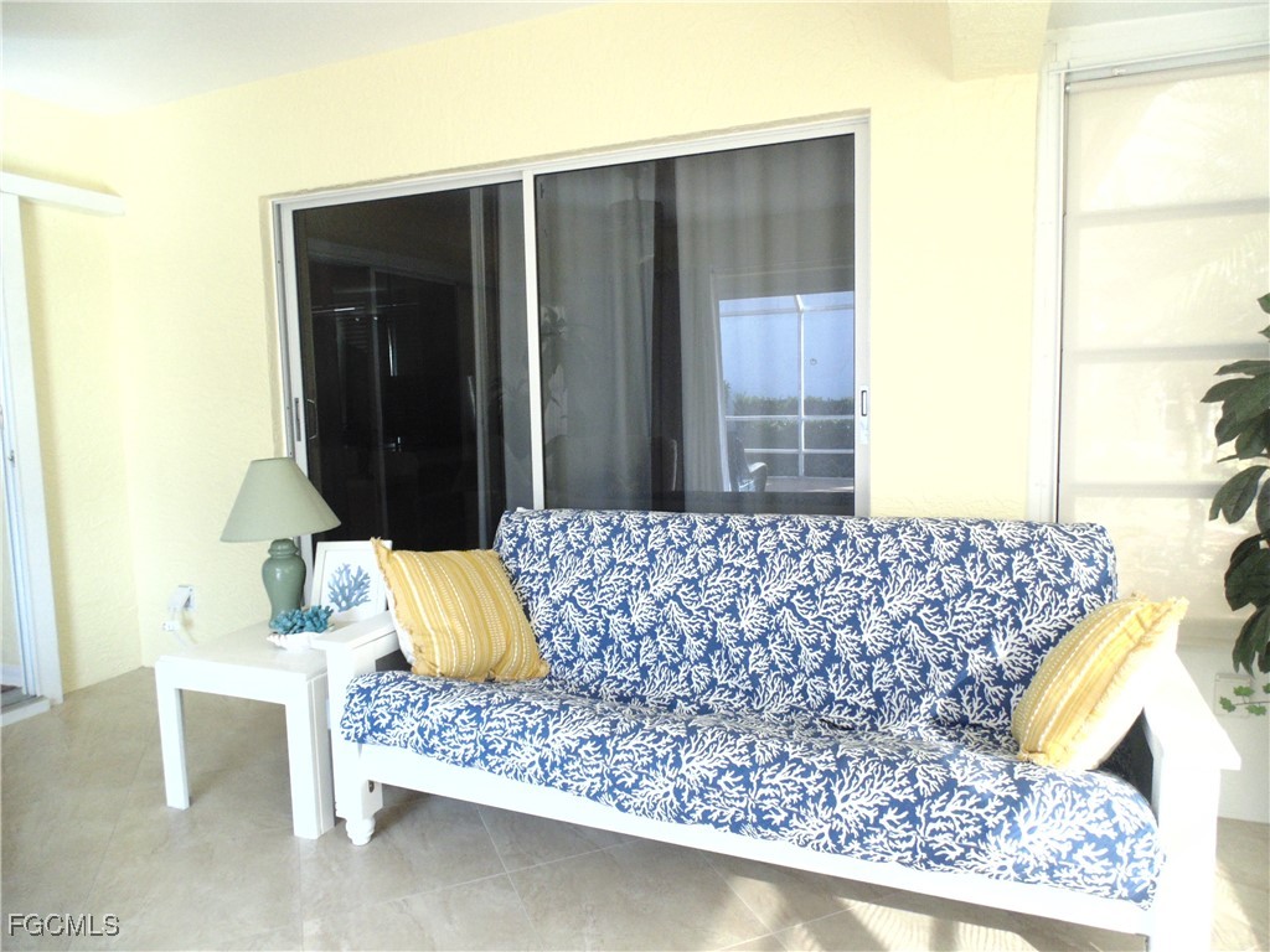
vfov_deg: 61.1
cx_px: 635
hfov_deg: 76.4
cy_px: 476
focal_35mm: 22
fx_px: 807
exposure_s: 1/30
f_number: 3.1
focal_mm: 4
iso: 200
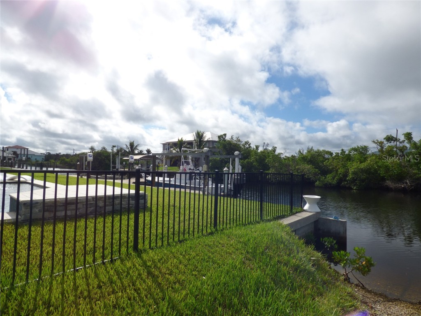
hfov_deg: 81.7
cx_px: 210
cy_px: 158
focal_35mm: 20
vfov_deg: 66.0
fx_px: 243
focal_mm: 3.58
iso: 100
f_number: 3.5
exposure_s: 1/2000
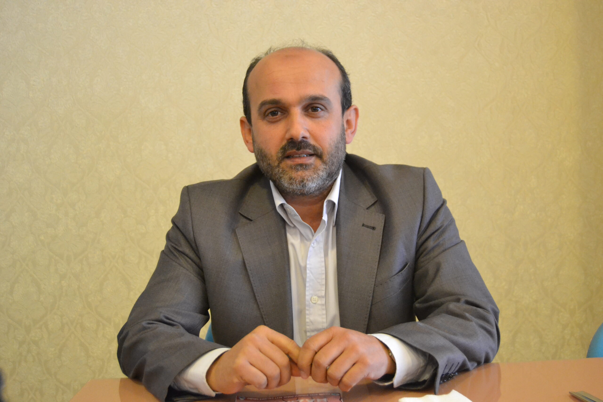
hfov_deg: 42.3
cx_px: 302
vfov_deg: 28.9
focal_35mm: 46
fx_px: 779
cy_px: 201
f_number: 4.2
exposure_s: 1/100
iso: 3200
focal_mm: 31
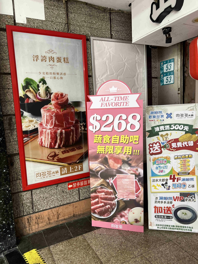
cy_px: 132
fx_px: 198
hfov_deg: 53.1
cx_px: 99
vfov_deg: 67.3
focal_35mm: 26
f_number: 1.5
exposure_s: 1/120
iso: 125
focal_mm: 5.7
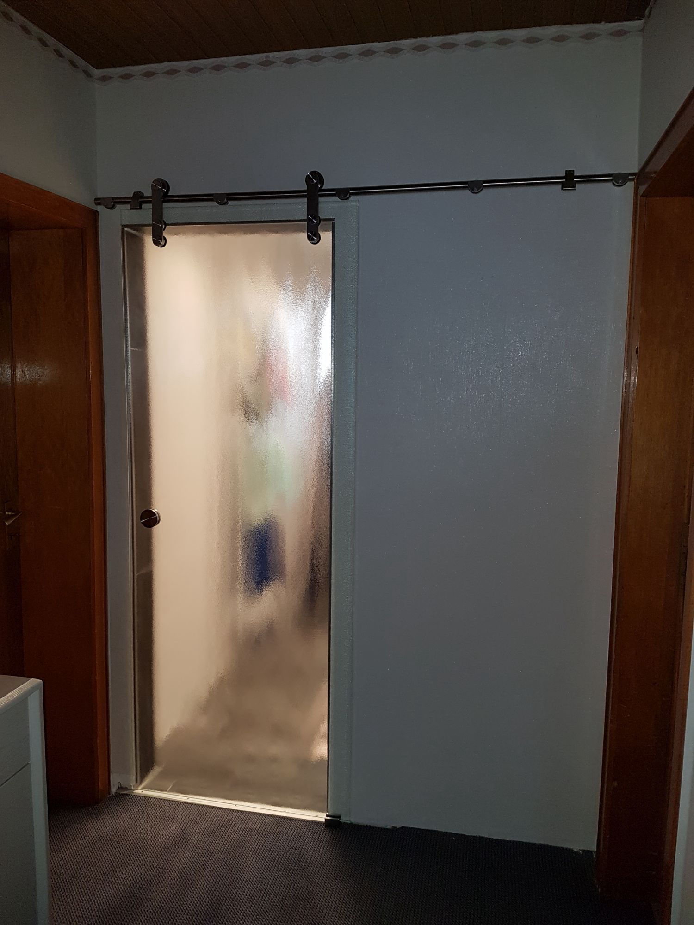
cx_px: 347
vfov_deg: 67.3
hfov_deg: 53.1
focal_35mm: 26
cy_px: 462
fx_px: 695
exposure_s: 1/50
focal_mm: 4.2
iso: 100
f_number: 1.7
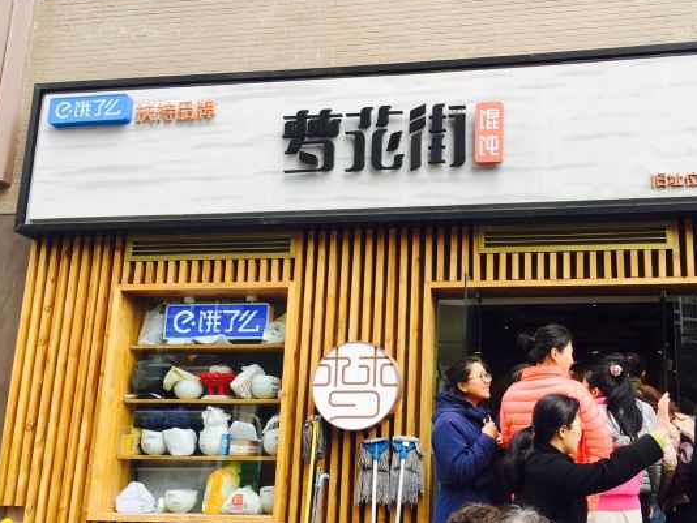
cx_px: 449
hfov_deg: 48.3
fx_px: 765
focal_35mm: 38
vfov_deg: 37.6
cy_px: 306
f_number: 2.2
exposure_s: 1/353
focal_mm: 4.15
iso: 32
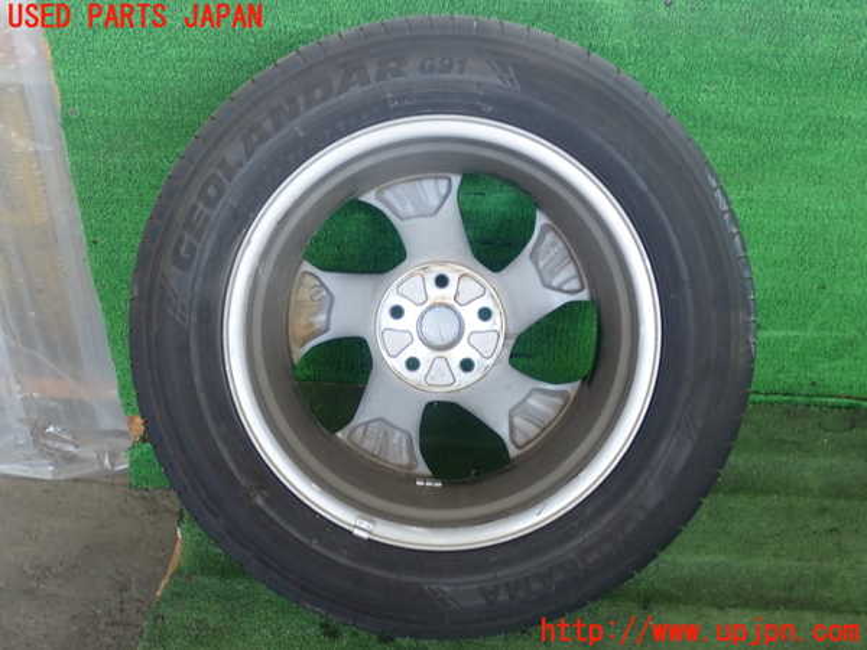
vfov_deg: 37.7
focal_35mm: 38
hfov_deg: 49.0
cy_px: 325
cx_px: 434
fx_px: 952
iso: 200
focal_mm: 6.86
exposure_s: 1/60
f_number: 2.7
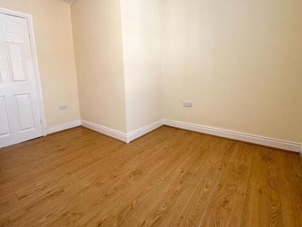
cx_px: 130
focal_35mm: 17
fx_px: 148
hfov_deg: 90.5
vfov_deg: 74.4
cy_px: 100
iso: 100
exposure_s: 1/99
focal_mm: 2.22
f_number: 2.2
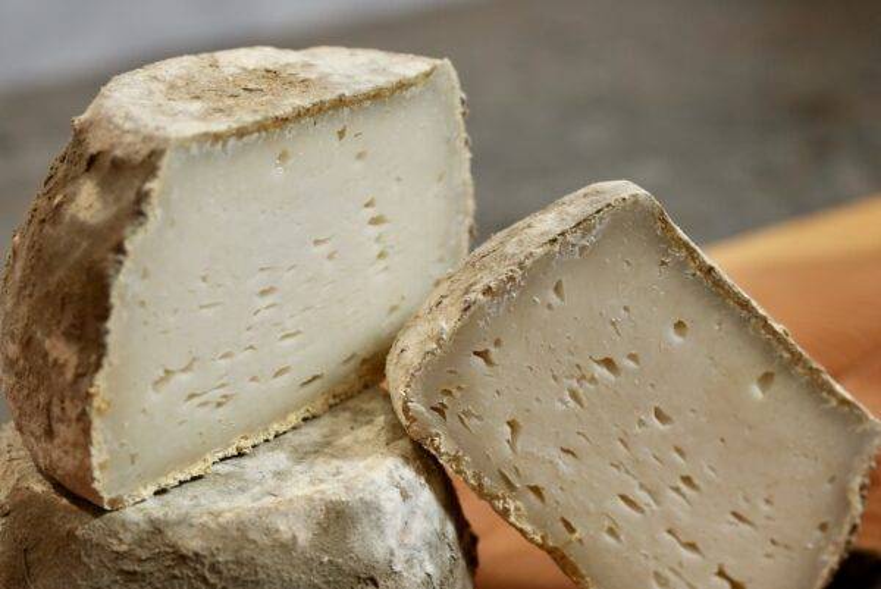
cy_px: 294
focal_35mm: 80
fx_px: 1959
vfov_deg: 17.1
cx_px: 440
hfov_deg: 25.3
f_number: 8
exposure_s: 1/60
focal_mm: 80
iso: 1250
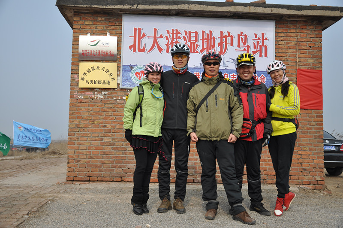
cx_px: 172
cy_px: 114
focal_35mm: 38
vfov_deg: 35.4
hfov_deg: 51.3
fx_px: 357
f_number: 4
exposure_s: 1/1600
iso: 200
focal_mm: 25
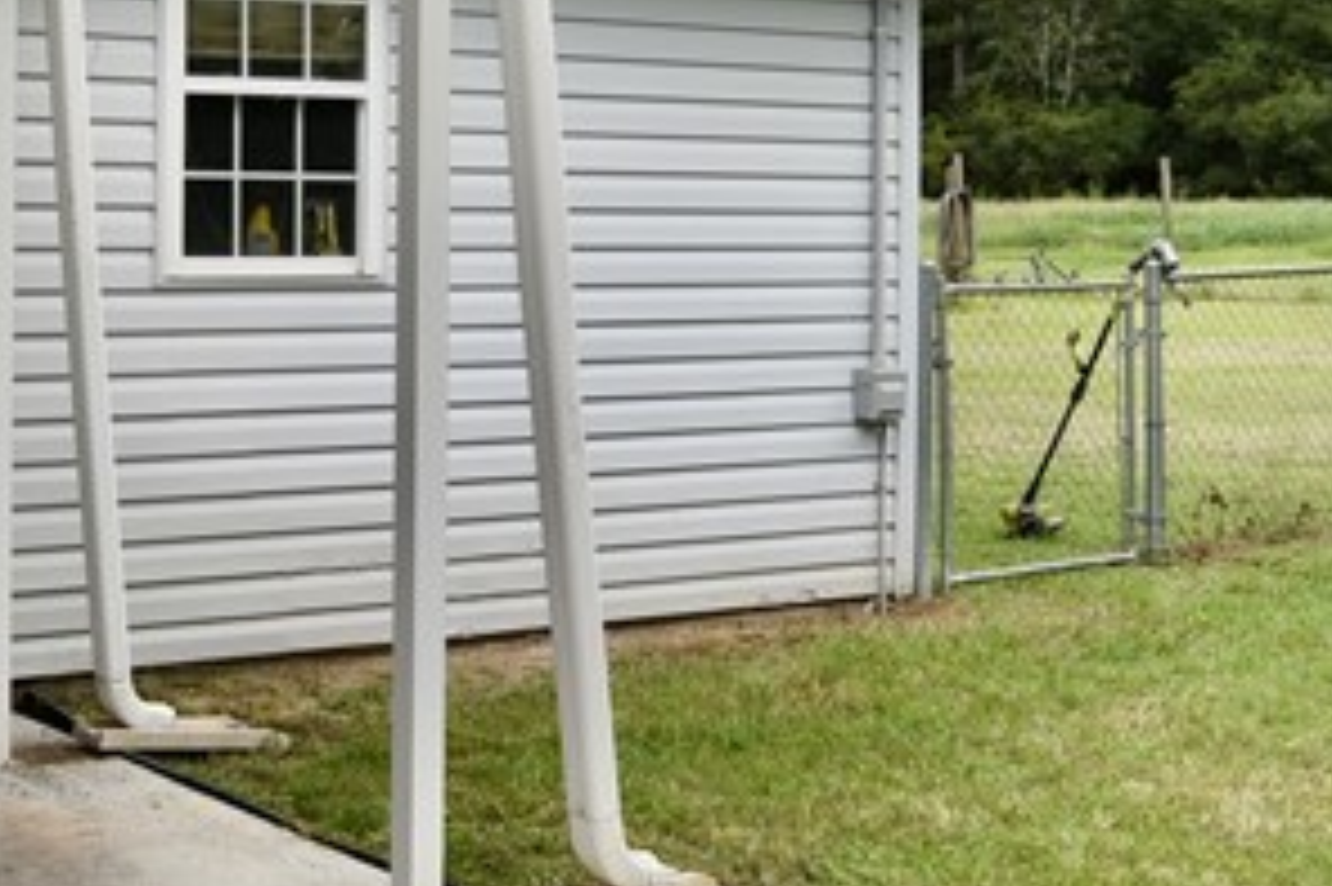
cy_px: 229
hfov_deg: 29.8
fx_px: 2441
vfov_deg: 20.4
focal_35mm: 66
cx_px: 263
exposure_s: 1/125
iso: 100
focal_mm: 18
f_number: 5.6
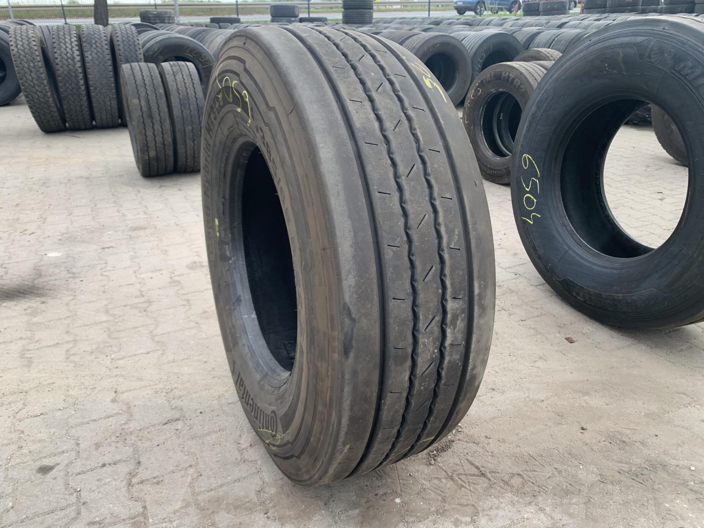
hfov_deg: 67.3
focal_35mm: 26
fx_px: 529
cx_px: 352
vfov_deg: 53.1
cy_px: 264
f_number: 1.8
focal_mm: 4.25
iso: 25
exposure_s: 1/214
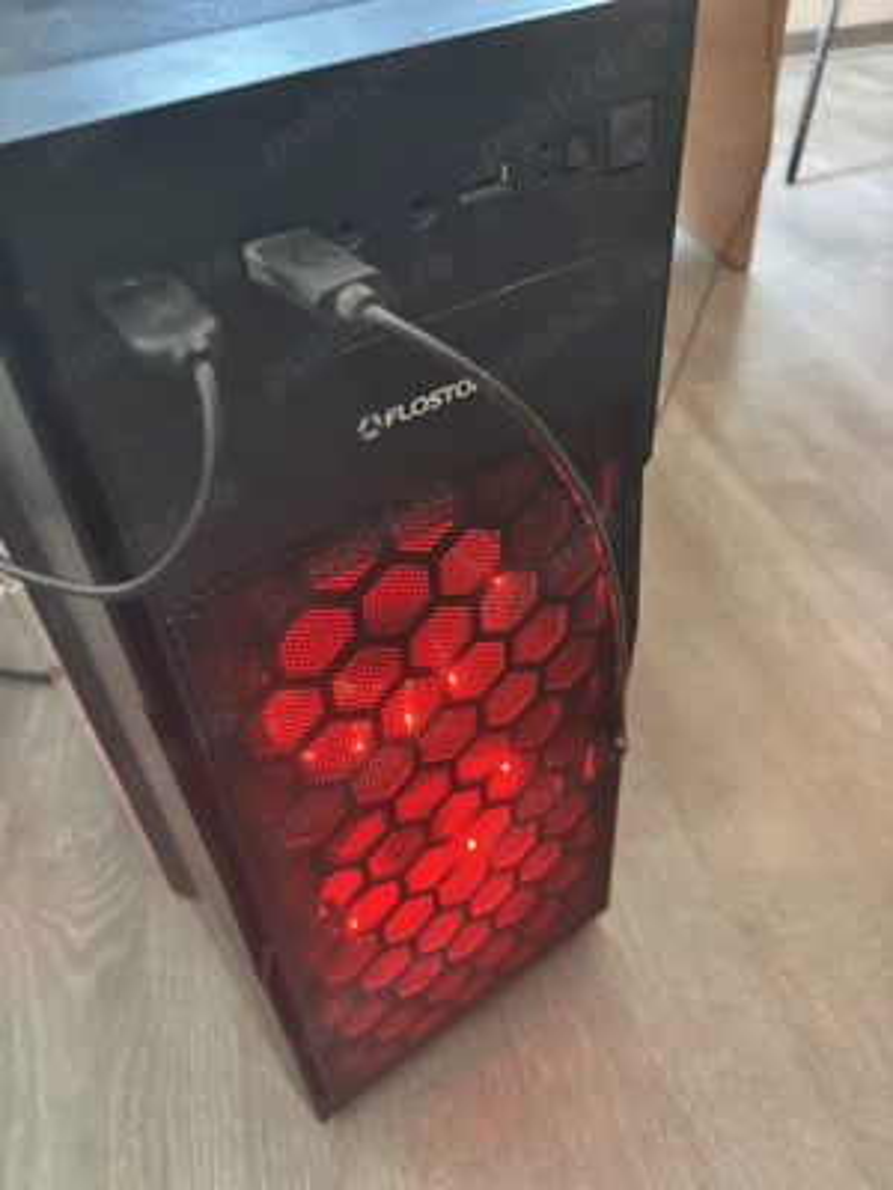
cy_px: 595
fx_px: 894
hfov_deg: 53.1
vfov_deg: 67.3
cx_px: 446
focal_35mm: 26
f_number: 1.6
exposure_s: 1/33
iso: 640
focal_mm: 5.96
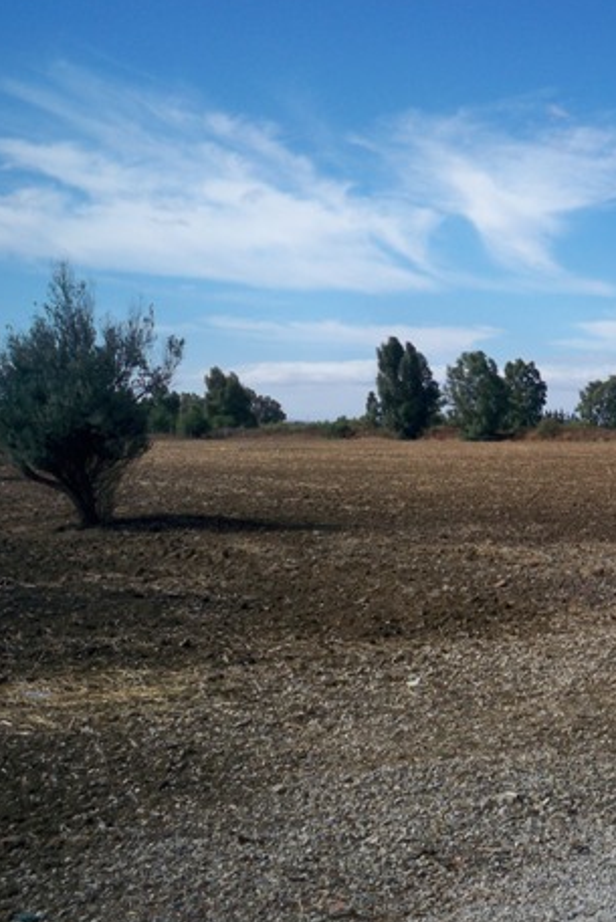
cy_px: 458
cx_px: 602
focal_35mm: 51
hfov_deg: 25.3
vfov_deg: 38.9
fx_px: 1308
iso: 64
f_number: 4.7
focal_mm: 6.3
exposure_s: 1/640
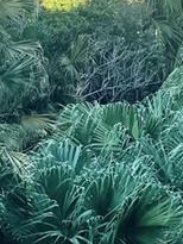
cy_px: 100
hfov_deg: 9.3
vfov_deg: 13.0
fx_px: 1070
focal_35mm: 152
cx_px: -150
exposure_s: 1/1795
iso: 32
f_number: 1.6
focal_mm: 5.1
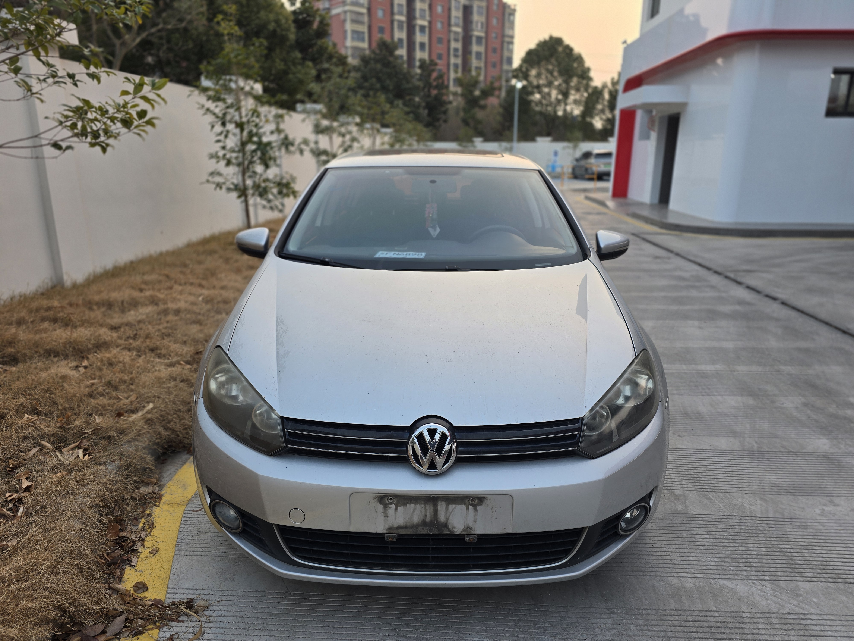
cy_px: 320
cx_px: 427
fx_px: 567
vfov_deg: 58.9
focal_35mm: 23
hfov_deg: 73.9
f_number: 1.7
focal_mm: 6.3
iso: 25
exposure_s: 1/100
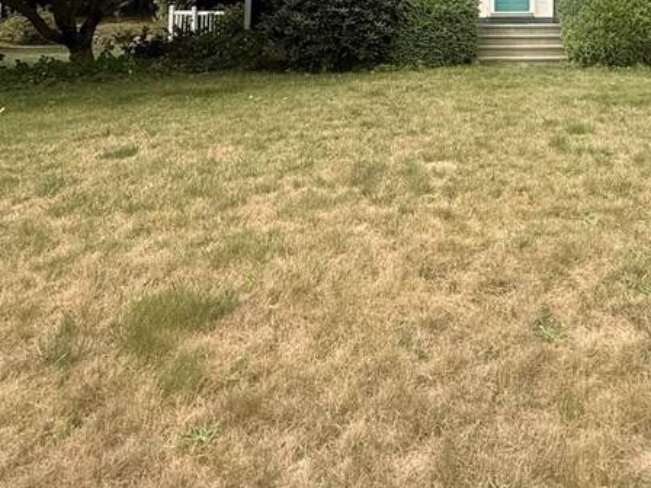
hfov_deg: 53.8
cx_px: 500
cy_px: -22
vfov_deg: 38.2
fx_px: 602
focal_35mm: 32
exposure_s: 1/694
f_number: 2.2
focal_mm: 2.22
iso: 50
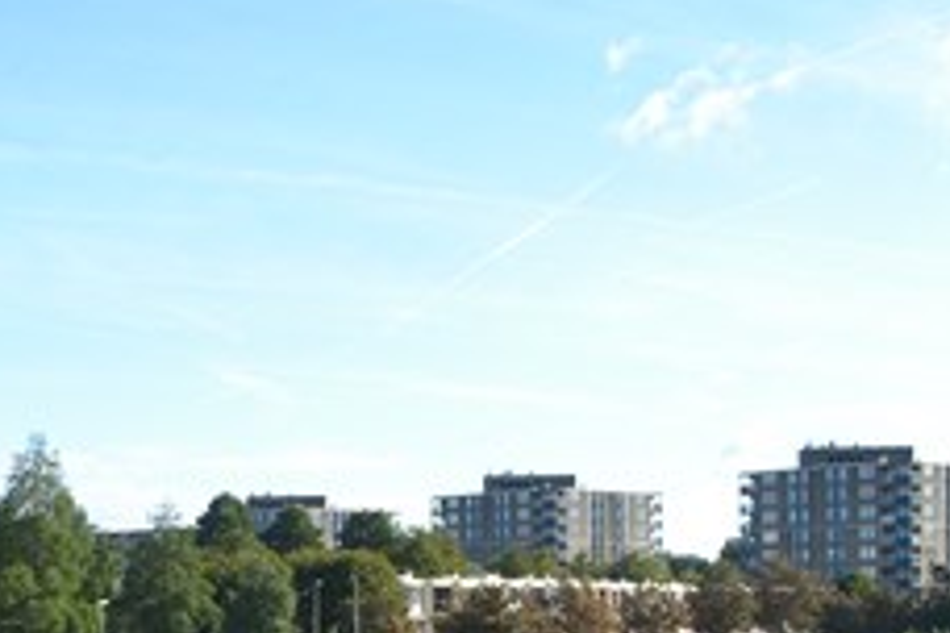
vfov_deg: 18.8
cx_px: -29
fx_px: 1873
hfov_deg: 26.7
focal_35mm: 71
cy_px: 604
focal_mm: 18
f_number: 7.1
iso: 100
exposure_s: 1/200
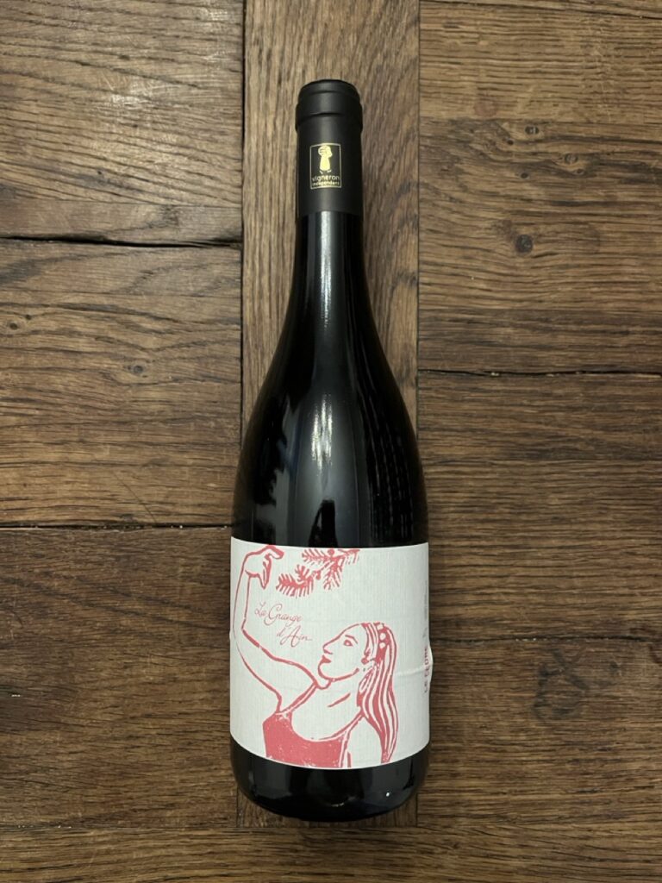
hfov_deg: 53.1
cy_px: 442
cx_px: 331
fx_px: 663
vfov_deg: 67.3
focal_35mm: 26
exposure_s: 1/60
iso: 500
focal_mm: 5.1
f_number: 1.6
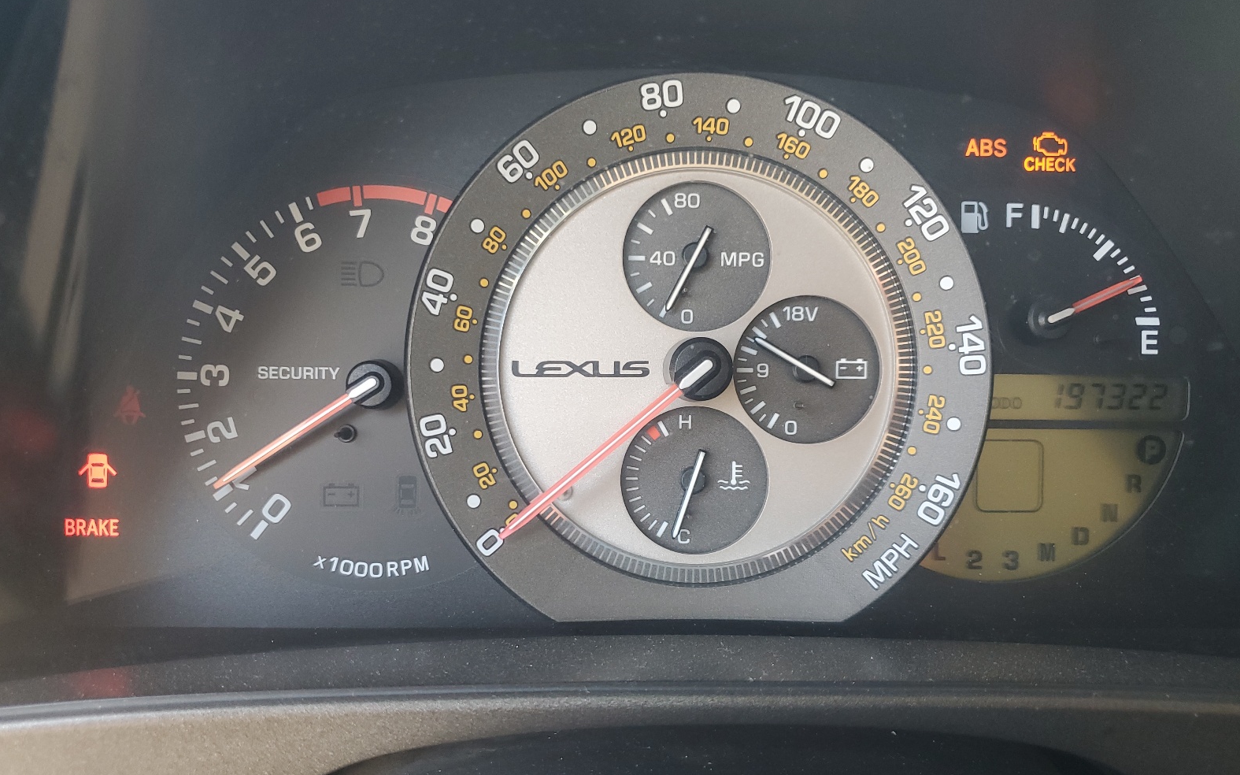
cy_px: 424
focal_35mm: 28
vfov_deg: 44.5
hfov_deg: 66.5
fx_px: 946
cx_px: 616
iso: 76
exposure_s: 1/60.2
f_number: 1.5
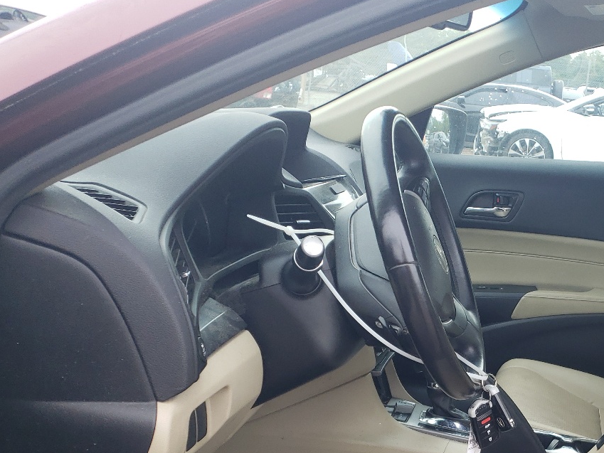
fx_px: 855
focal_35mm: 49
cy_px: 400
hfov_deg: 37.2
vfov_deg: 28.6
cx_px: 500
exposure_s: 1/217
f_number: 1.5
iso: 50
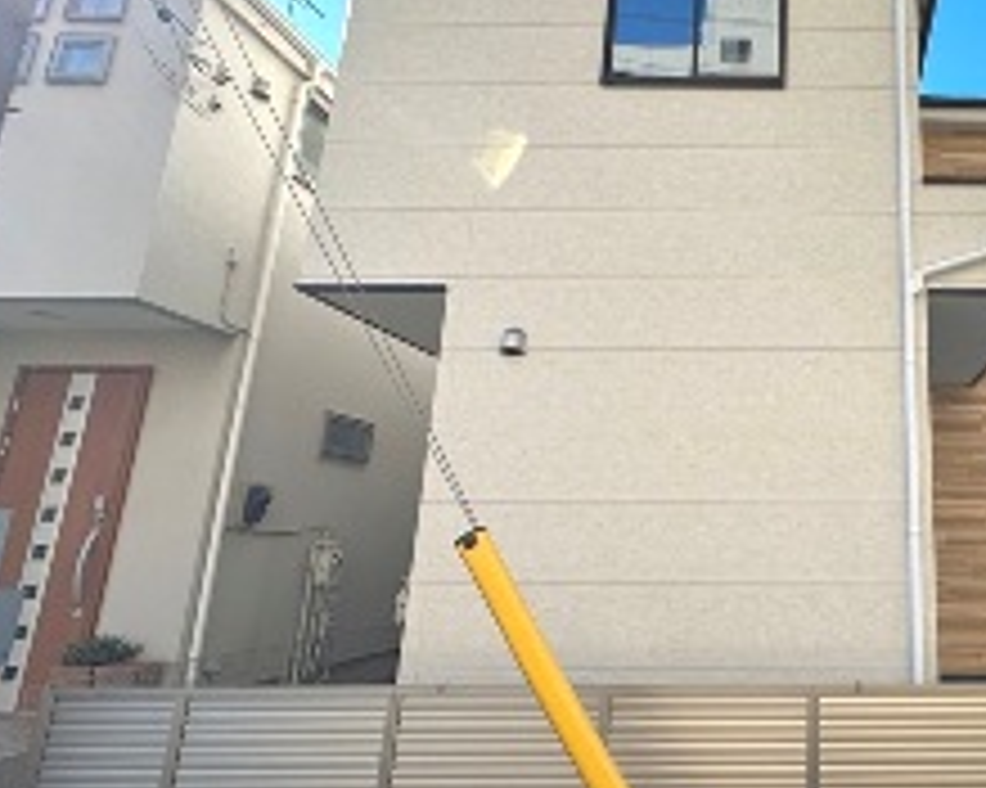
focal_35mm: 25
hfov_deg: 60.7
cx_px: 833
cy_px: 369
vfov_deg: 56.7
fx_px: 729
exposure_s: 1/1135
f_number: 2.2
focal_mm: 2.22
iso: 40
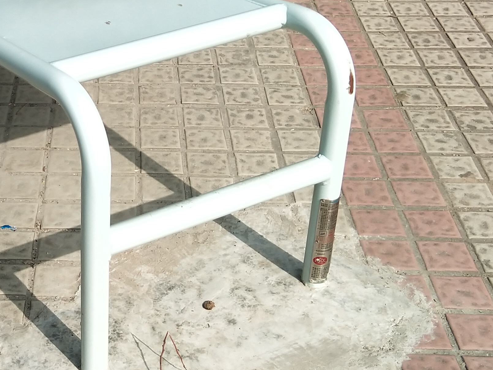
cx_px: 54
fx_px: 1139
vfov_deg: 18.4
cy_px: 114
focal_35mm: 80
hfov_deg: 23.8
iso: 50
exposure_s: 1/838
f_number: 2.2
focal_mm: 3.69
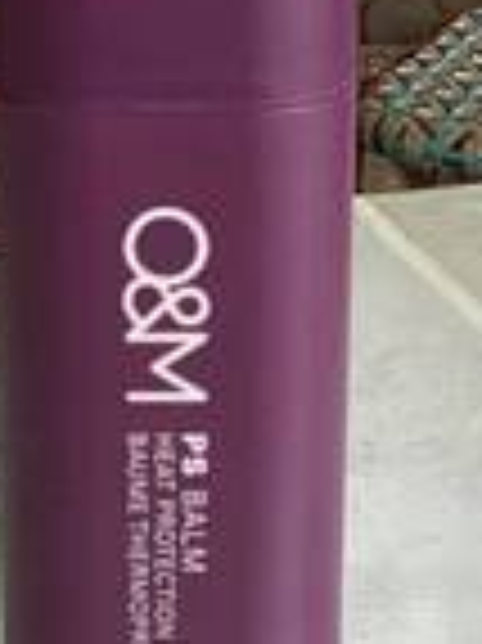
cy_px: 351
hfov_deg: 11.4
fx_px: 2417
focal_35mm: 130
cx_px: 230
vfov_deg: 15.2
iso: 64
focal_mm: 3.3
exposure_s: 1/100
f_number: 2.4
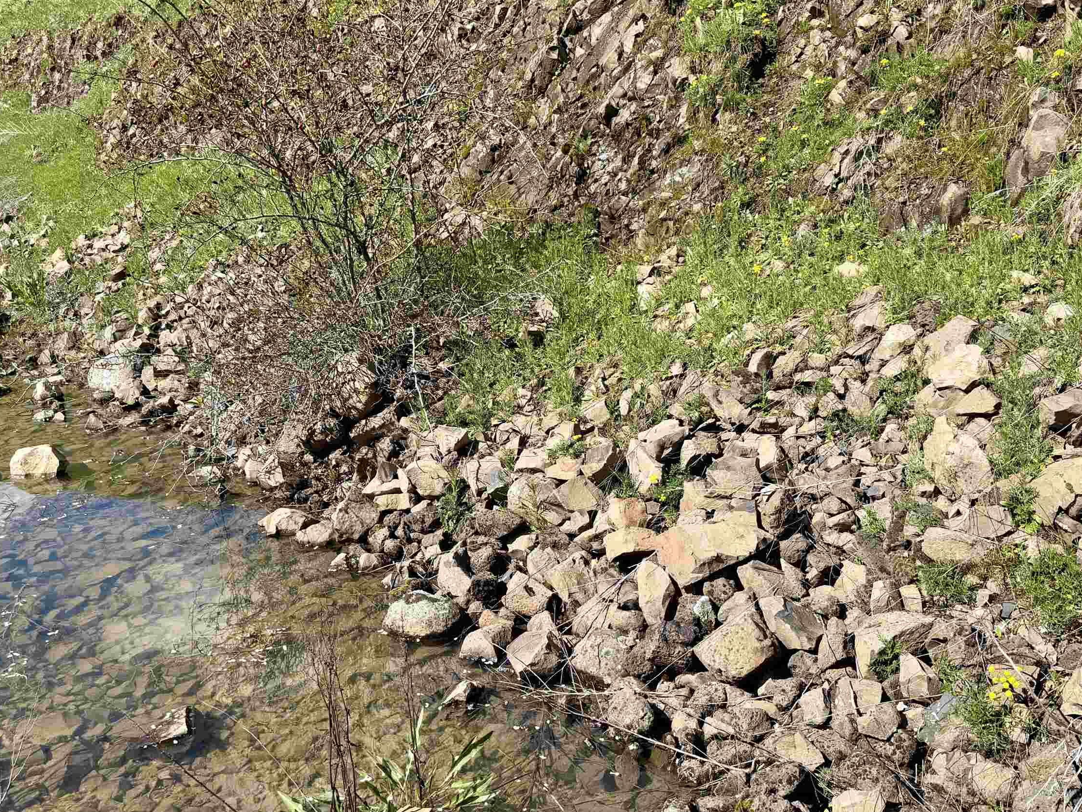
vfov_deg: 42.9
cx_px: 584
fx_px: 1032
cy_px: 424
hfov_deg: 55.3
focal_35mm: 33
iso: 80
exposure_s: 1/2907
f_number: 1.78
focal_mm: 6.76
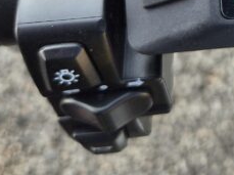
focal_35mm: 103
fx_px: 695
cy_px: -87
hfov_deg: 17.7
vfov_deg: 13.5
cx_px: 315
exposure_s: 1/248
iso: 25
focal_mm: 5.4
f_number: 1.8
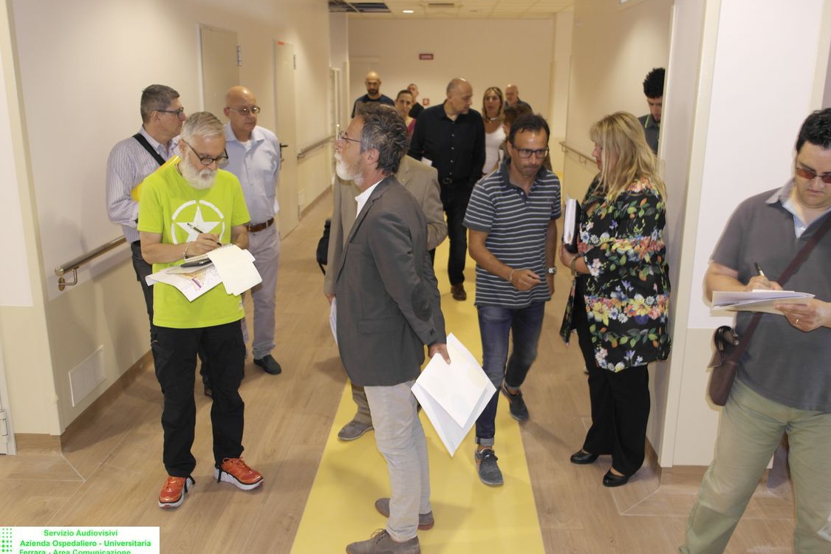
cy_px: 281
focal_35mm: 32
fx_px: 739
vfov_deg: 41.1
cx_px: 407
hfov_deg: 58.7
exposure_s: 1/40
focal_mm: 20
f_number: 3.5
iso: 400
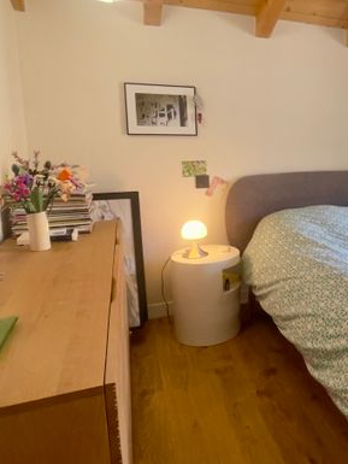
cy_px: 204
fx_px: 362
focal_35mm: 27
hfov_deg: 44.7
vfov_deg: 65.1
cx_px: 337
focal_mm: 1.54
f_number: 2.4
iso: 200
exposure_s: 1/50
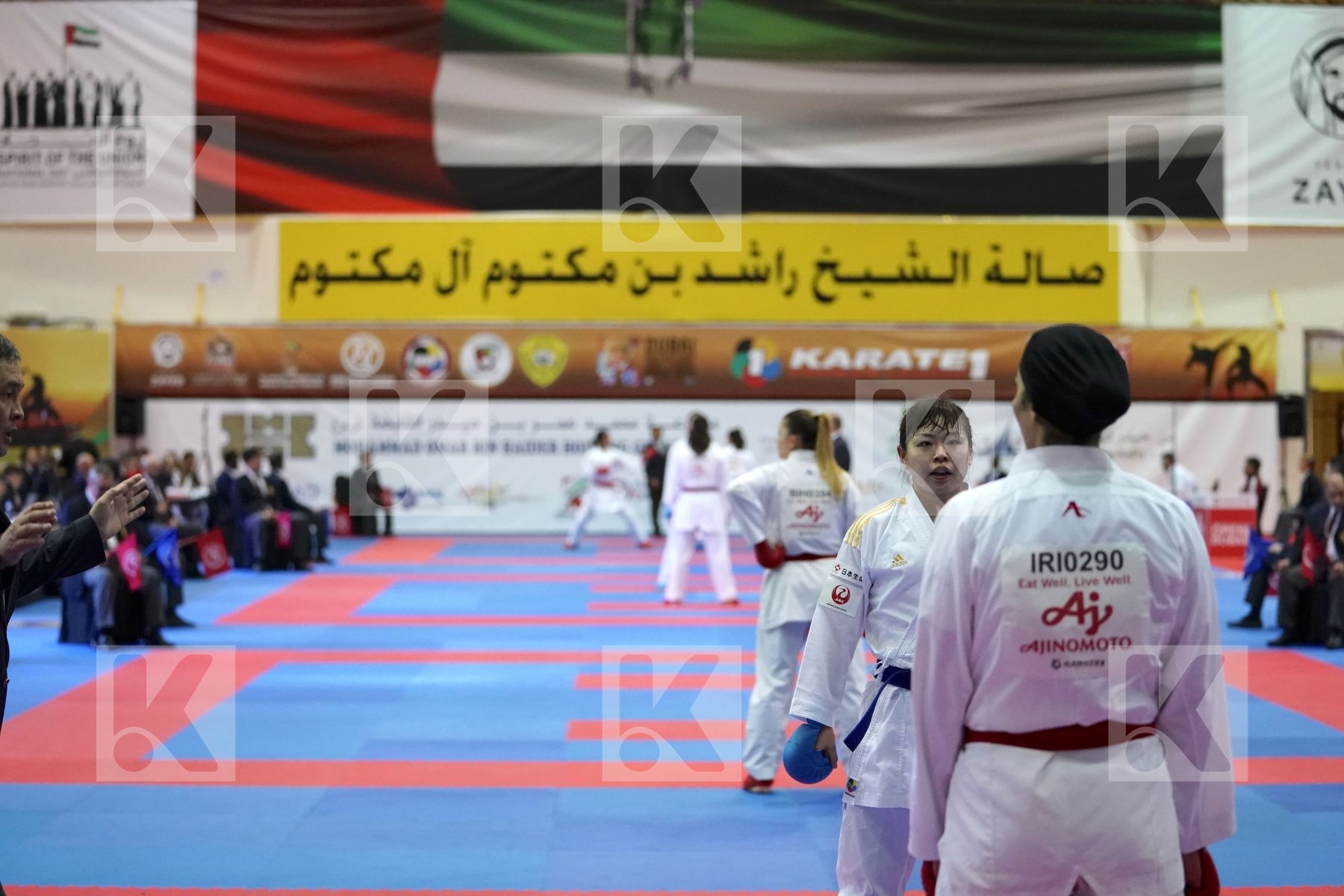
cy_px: 448
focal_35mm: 77
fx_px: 2874
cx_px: 672
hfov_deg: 26.3
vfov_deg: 17.7
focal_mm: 77
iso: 5000
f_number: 2.8
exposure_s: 1/1000
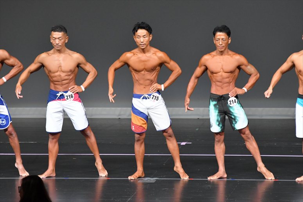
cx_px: 152
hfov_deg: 6.5
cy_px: 101
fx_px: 2650
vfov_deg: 4.4
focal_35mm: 315
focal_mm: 210
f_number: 5.6
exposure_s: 1/400
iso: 5000
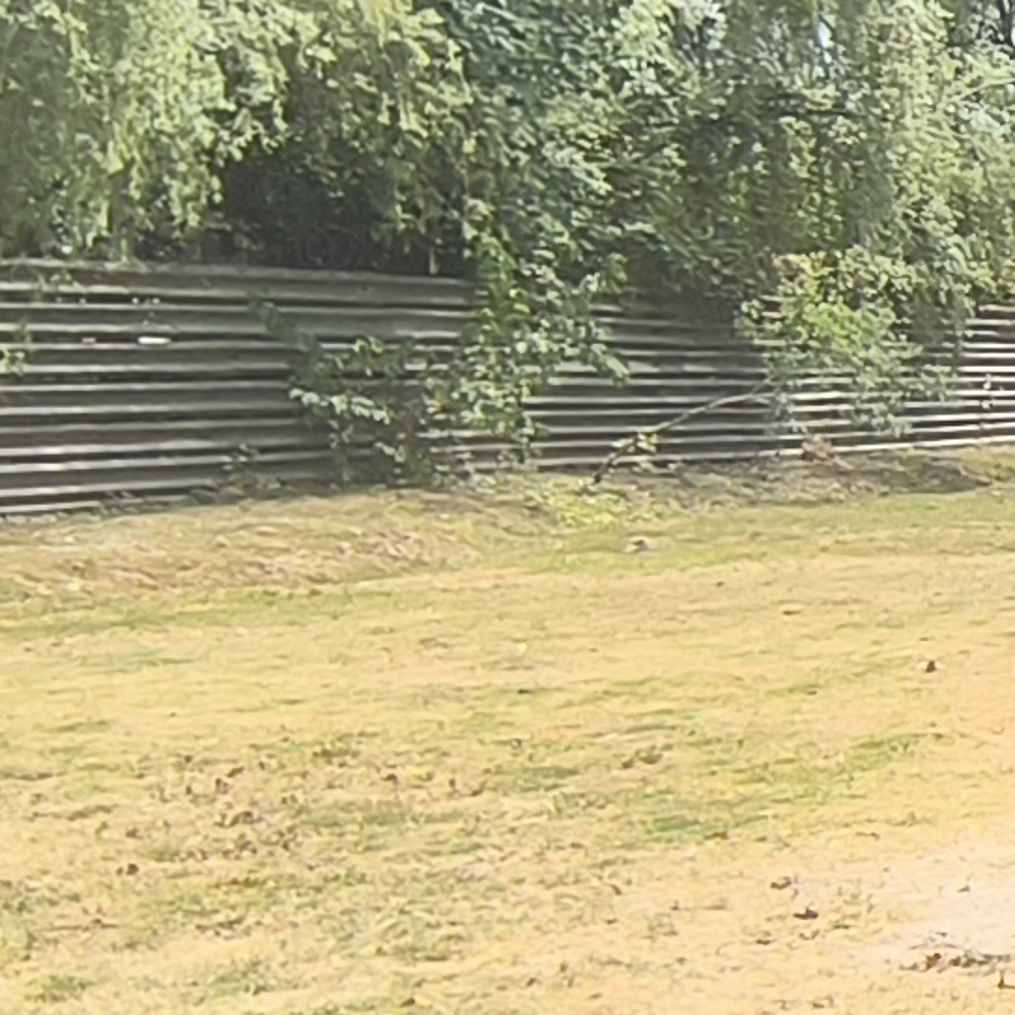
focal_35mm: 85
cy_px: 591
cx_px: 2323
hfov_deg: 14.6
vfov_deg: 20.4
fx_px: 2820
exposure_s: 1/1119
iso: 50
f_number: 2.2
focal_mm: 1.65
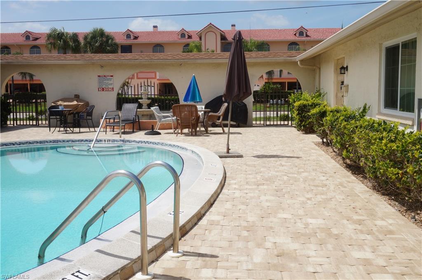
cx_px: 211
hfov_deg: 51.3
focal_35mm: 38
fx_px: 439
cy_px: 140
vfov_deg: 35.4
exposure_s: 1/125
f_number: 14
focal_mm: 25
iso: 100
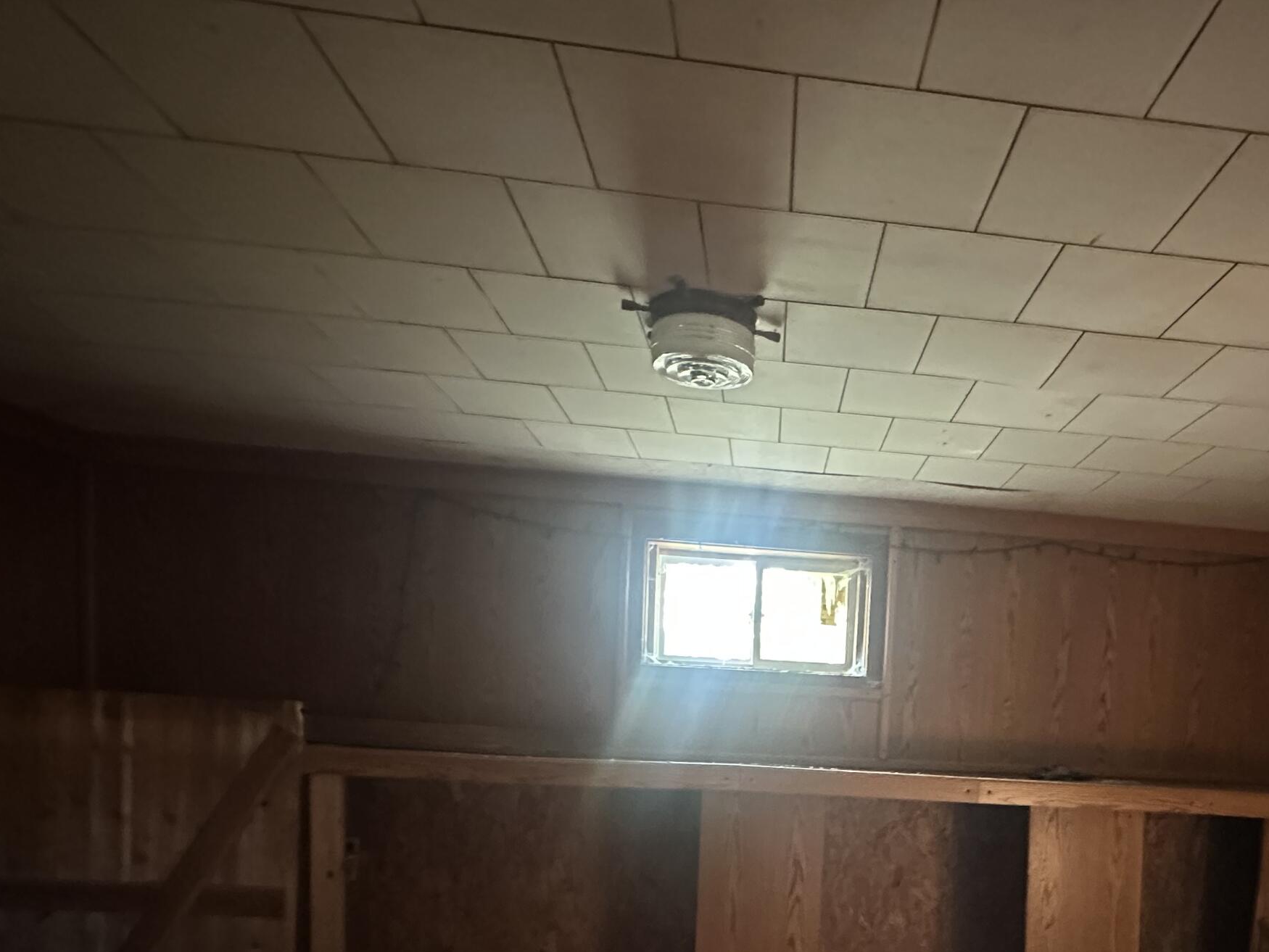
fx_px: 880
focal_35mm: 24
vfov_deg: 51.7
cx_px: 851
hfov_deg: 69.4
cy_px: 814
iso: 1250
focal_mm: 2.22
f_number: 2.2
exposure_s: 1/30
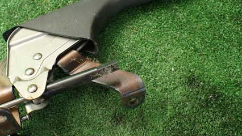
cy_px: 52
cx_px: 77
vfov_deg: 25.9
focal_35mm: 46
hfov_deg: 43.8
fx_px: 295
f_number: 2.3
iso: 250
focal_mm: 5.4
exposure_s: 1/125
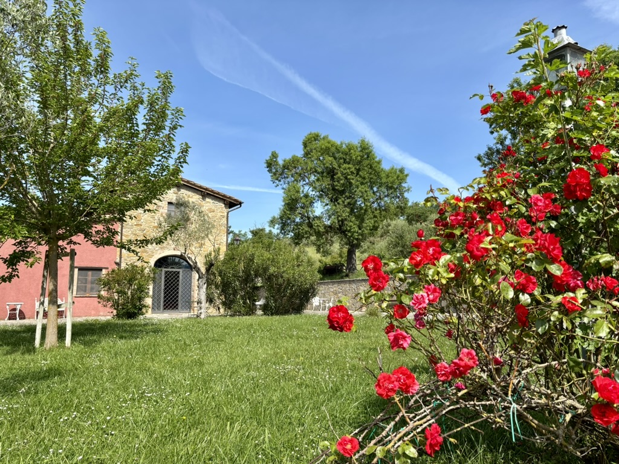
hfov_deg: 67.3
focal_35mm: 26
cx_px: 310
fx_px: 465
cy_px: 232
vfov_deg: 53.1
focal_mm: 5.96
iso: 50
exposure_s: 1/2342
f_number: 1.6
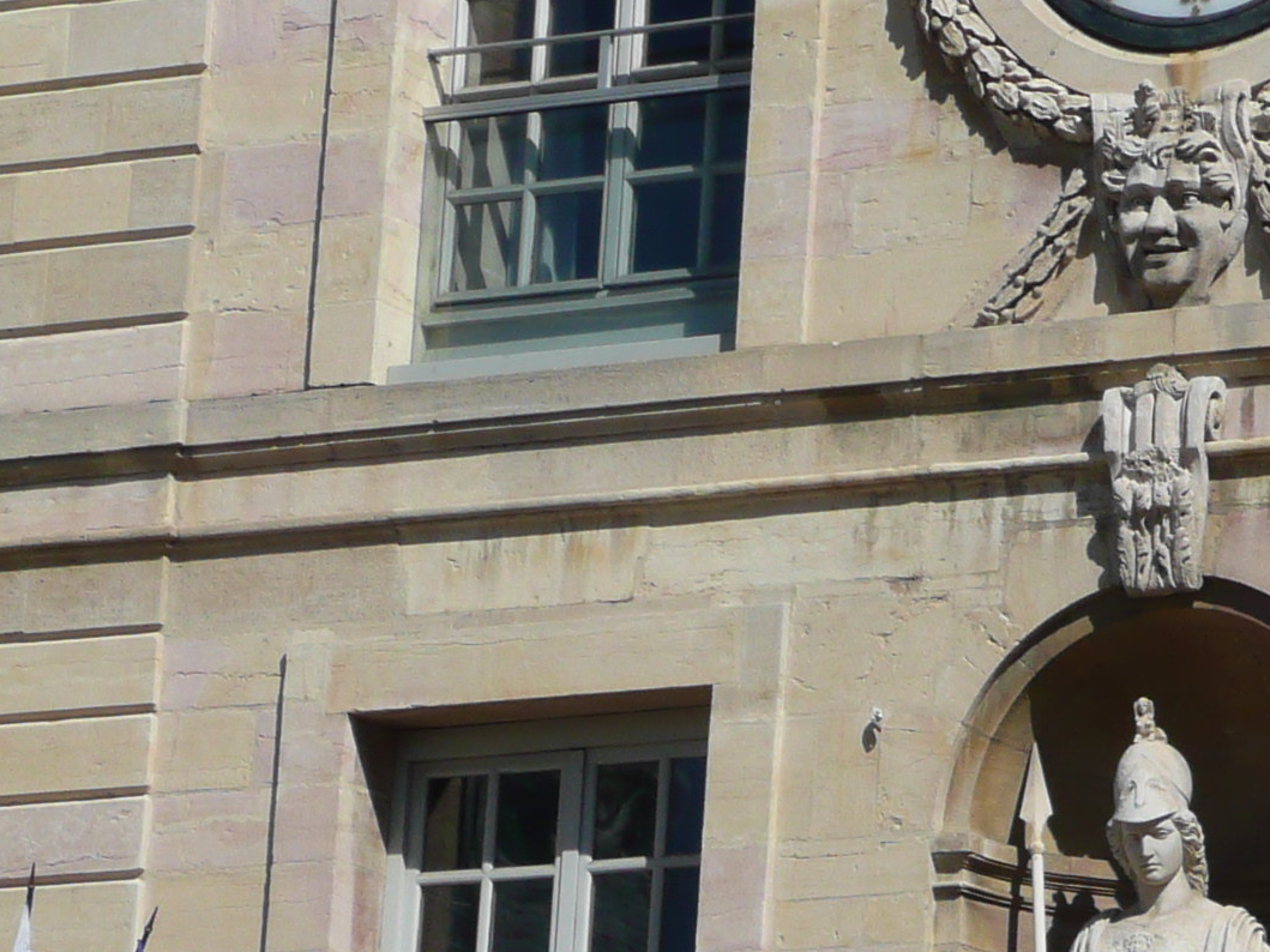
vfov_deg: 5.4
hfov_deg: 7.2
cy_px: 694
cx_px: 1128
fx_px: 10051
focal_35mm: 274
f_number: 4.7
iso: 100
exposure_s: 1/1000
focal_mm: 16.9
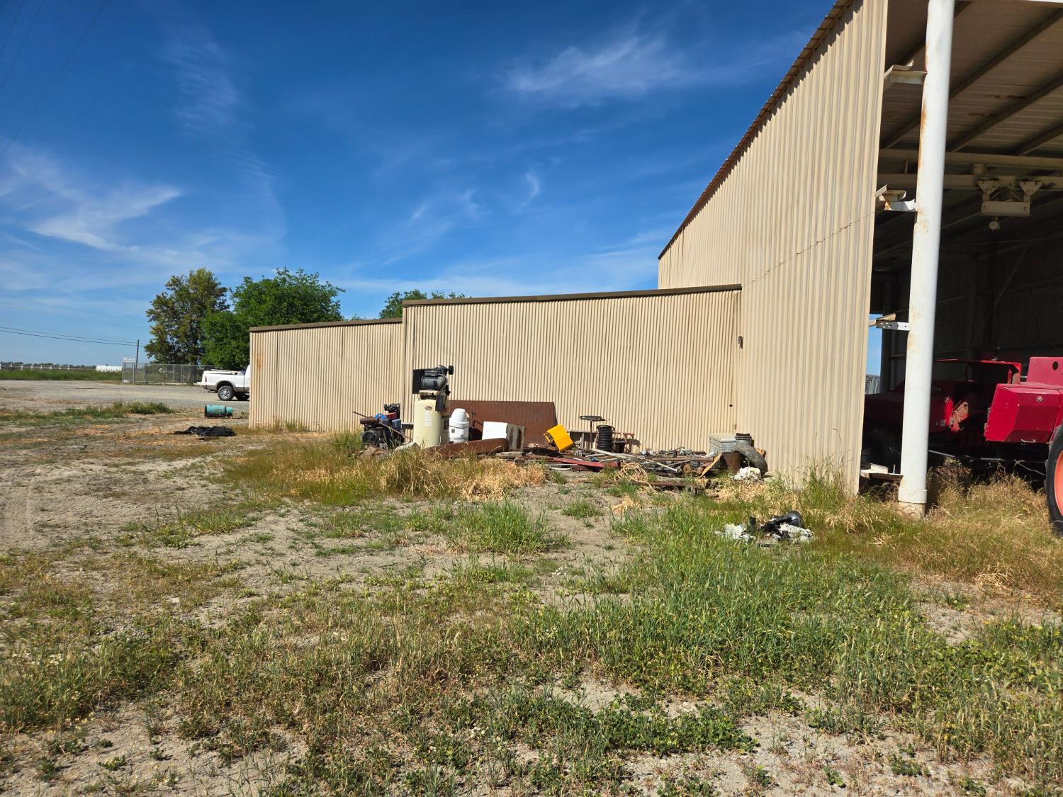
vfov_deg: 58.9
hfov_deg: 73.9
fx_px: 706
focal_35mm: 23
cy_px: 398
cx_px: 532
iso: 25
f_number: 1.8
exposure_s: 1/3050
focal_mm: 5.4
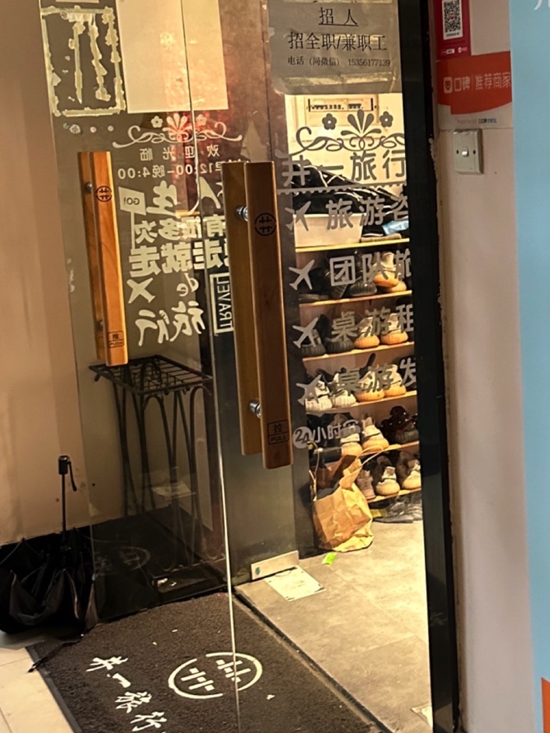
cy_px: 288
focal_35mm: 52
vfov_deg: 36.7
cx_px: 438
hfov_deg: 27.5
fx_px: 1101
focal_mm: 6.86
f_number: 1.78
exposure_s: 1/37
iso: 1000
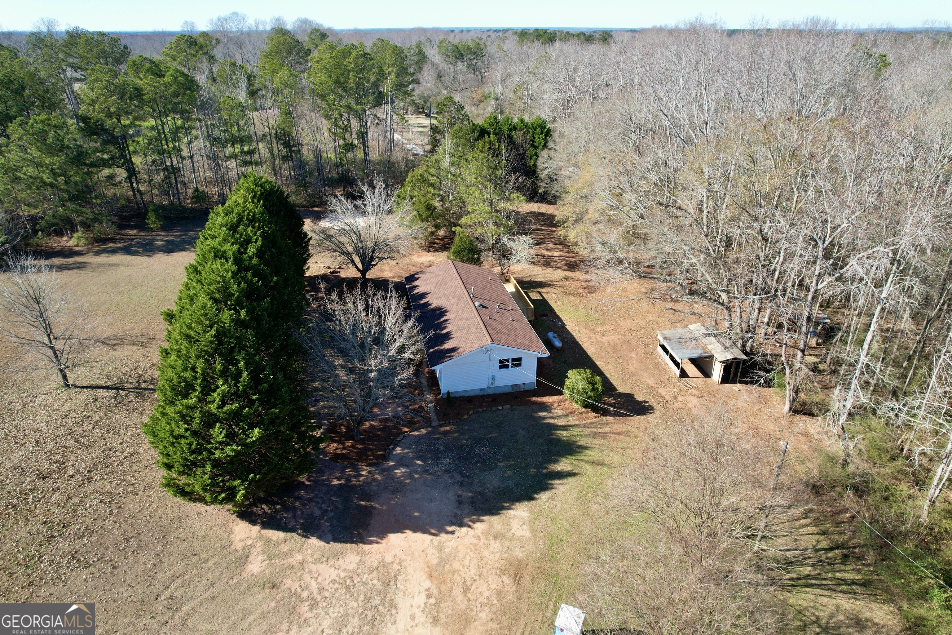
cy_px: 318
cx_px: 476
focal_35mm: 22
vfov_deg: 57.2
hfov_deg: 78.6
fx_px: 582
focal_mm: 8.38
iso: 100
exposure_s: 1/725
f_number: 2.8
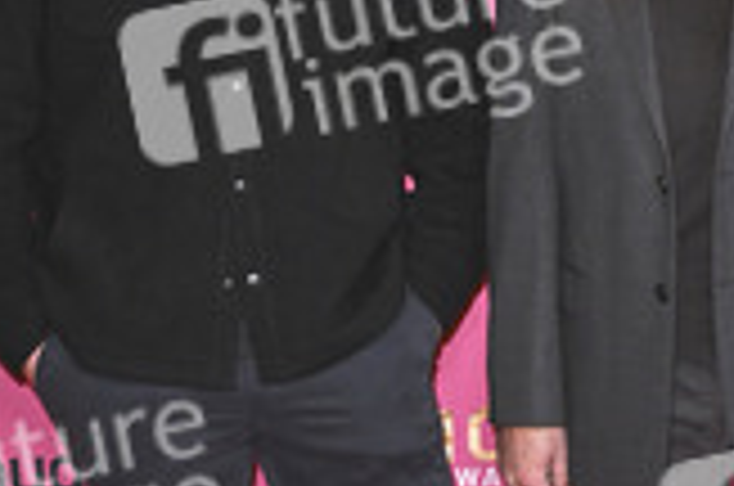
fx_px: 1852
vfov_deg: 15.0
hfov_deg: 22.3
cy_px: 284
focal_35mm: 91
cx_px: 482
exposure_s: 1/320
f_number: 6.3
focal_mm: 37
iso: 2000
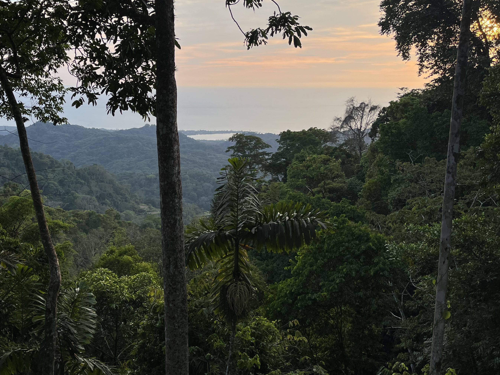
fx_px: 563
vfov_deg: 36.8
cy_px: 177
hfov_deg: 47.3
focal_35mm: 39
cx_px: 178
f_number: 1.6
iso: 50
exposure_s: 1/1009
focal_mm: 5.1
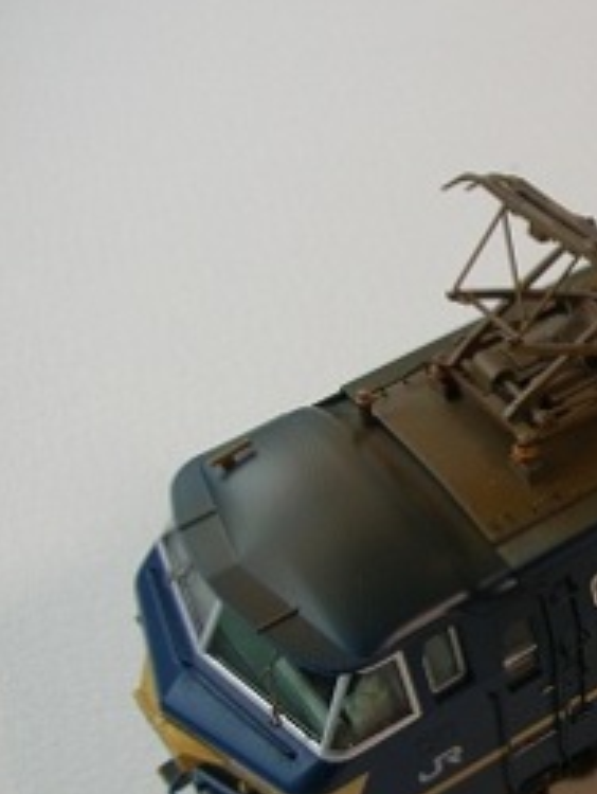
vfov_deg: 27.8
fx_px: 1607
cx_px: 788
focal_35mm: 70
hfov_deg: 19.3
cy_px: 402
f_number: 2.8
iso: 50
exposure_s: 1/17
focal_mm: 5.8
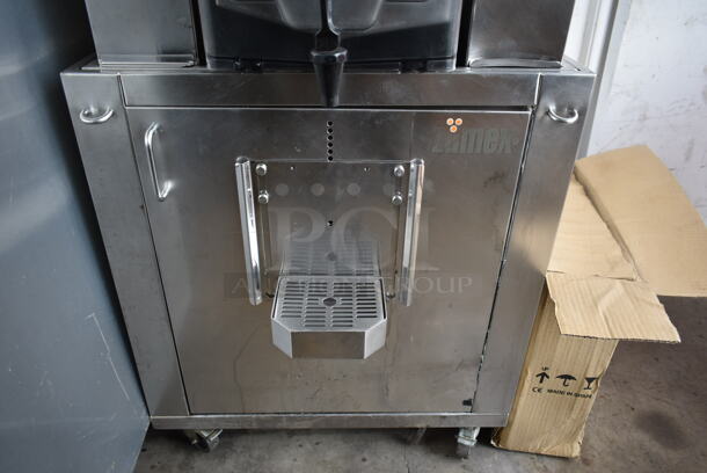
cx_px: 354
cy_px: 236
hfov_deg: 67.3
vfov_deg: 48.0
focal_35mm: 27
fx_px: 531
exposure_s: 1/30
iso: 360
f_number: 3.5
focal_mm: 18
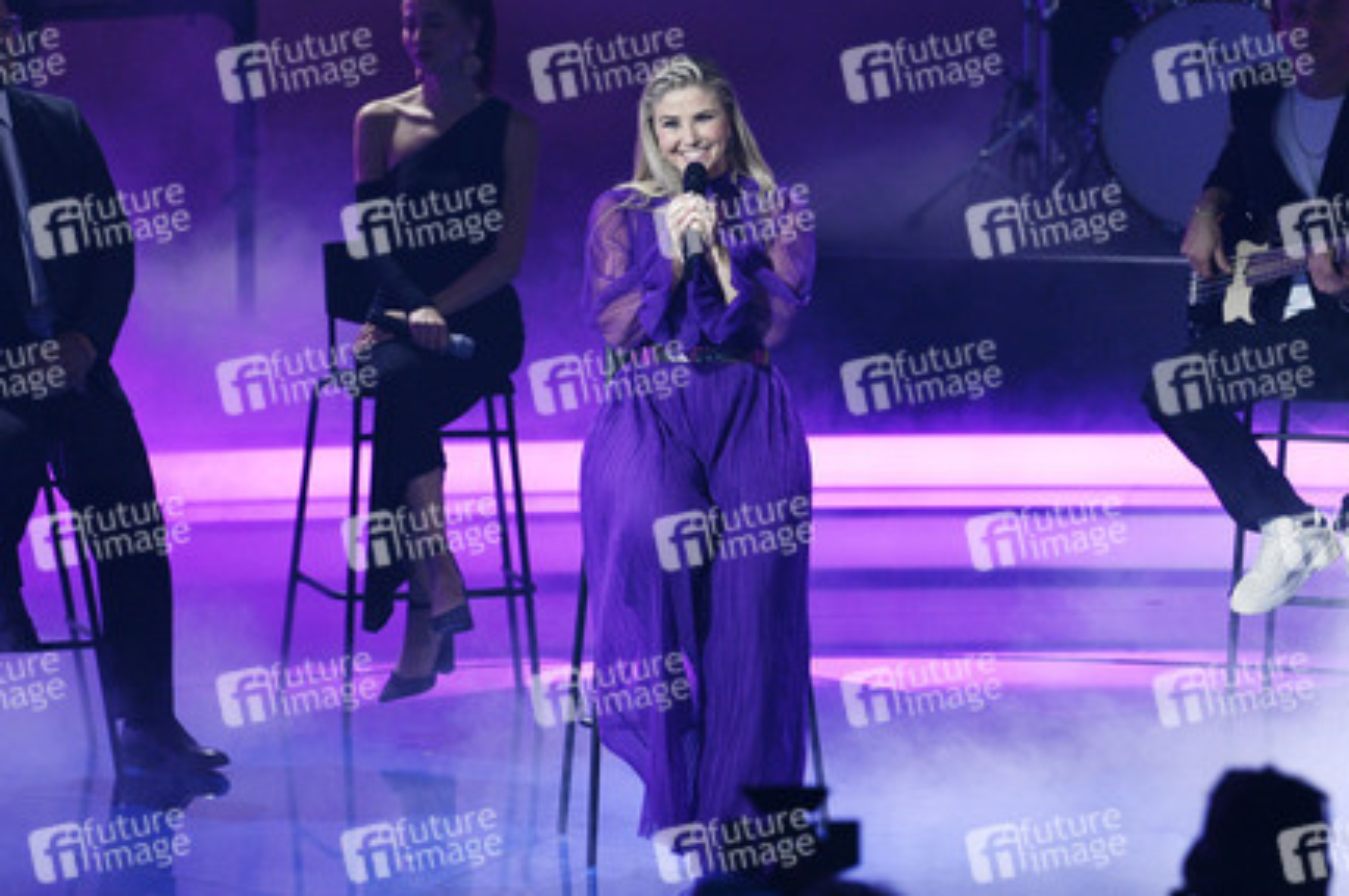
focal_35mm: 355
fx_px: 13287
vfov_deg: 3.9
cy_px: 456
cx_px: 651
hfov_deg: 5.8
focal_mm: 340
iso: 6400
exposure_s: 1/250
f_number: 5.6
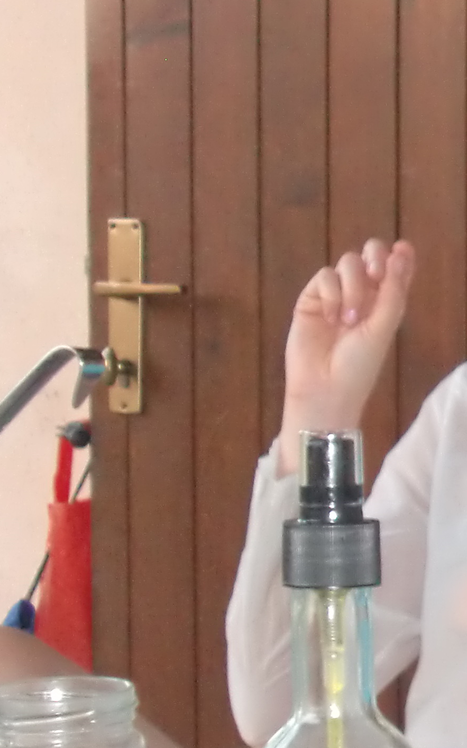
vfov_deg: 19.3
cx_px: 899
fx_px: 2199
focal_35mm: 108
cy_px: 448
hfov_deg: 11.1
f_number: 3.1
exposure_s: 1/60
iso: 400
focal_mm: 6.51
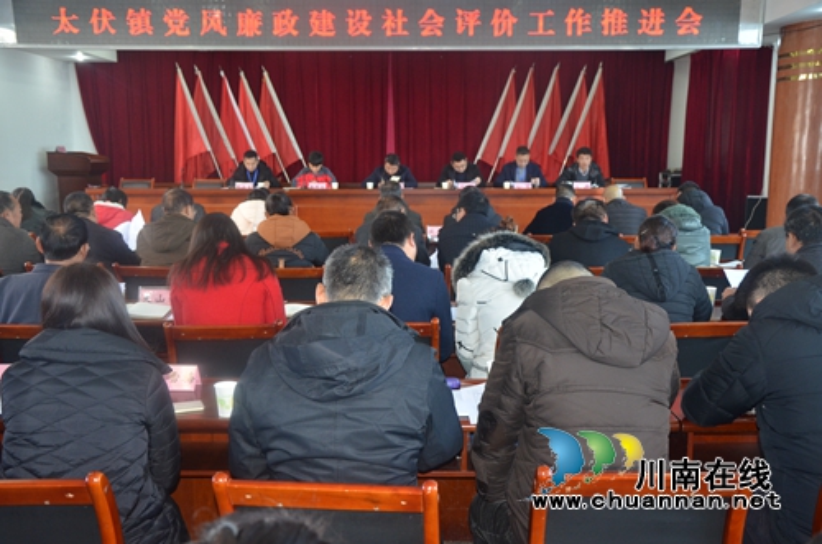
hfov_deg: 51.4
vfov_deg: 35.3
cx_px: 411
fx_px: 854
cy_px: 272
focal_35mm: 38
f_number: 4
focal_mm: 25
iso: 800
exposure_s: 1/60
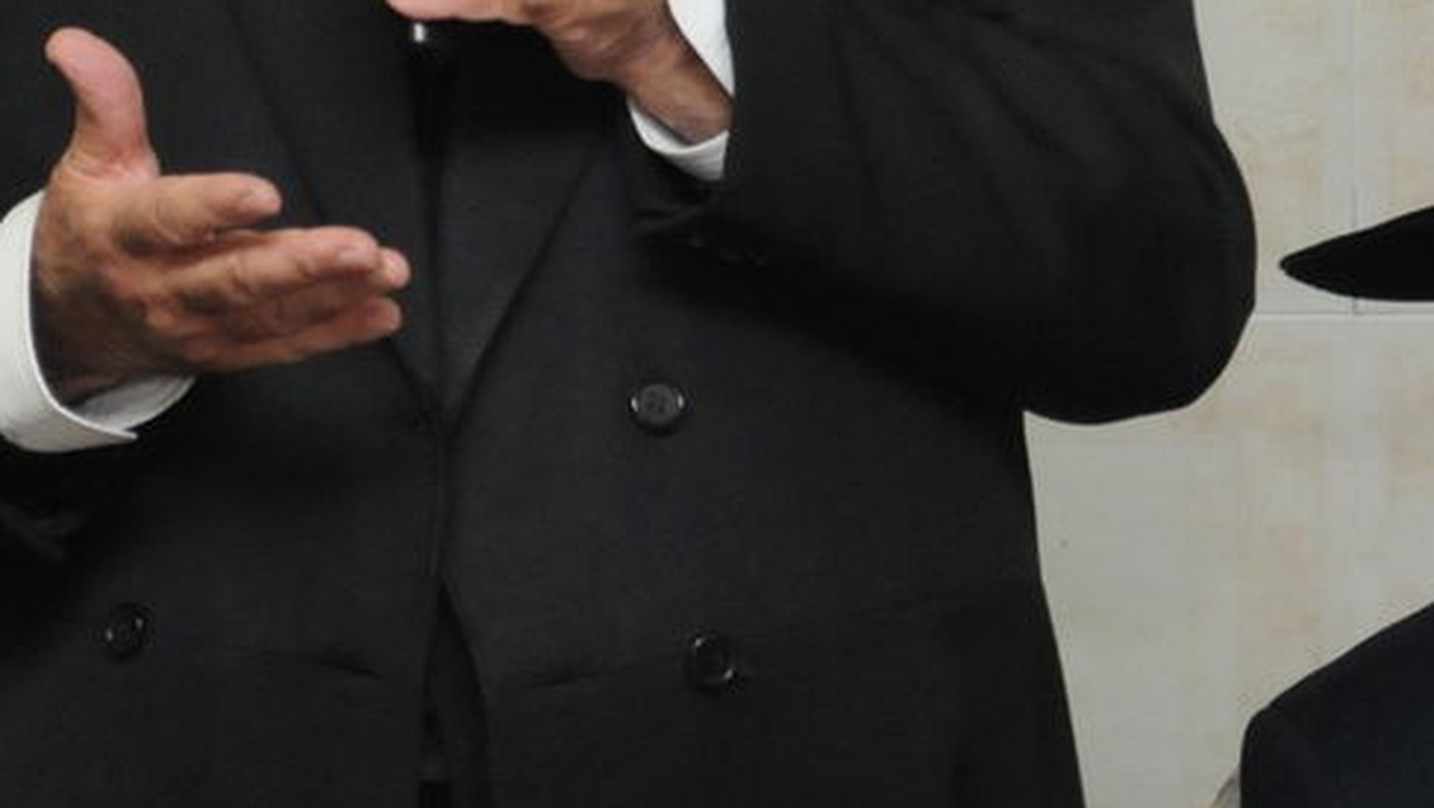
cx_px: 497
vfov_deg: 5.9
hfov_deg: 10.4
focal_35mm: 207
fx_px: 7874
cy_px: 131
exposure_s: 1/125
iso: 1600
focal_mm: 46
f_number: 5.6
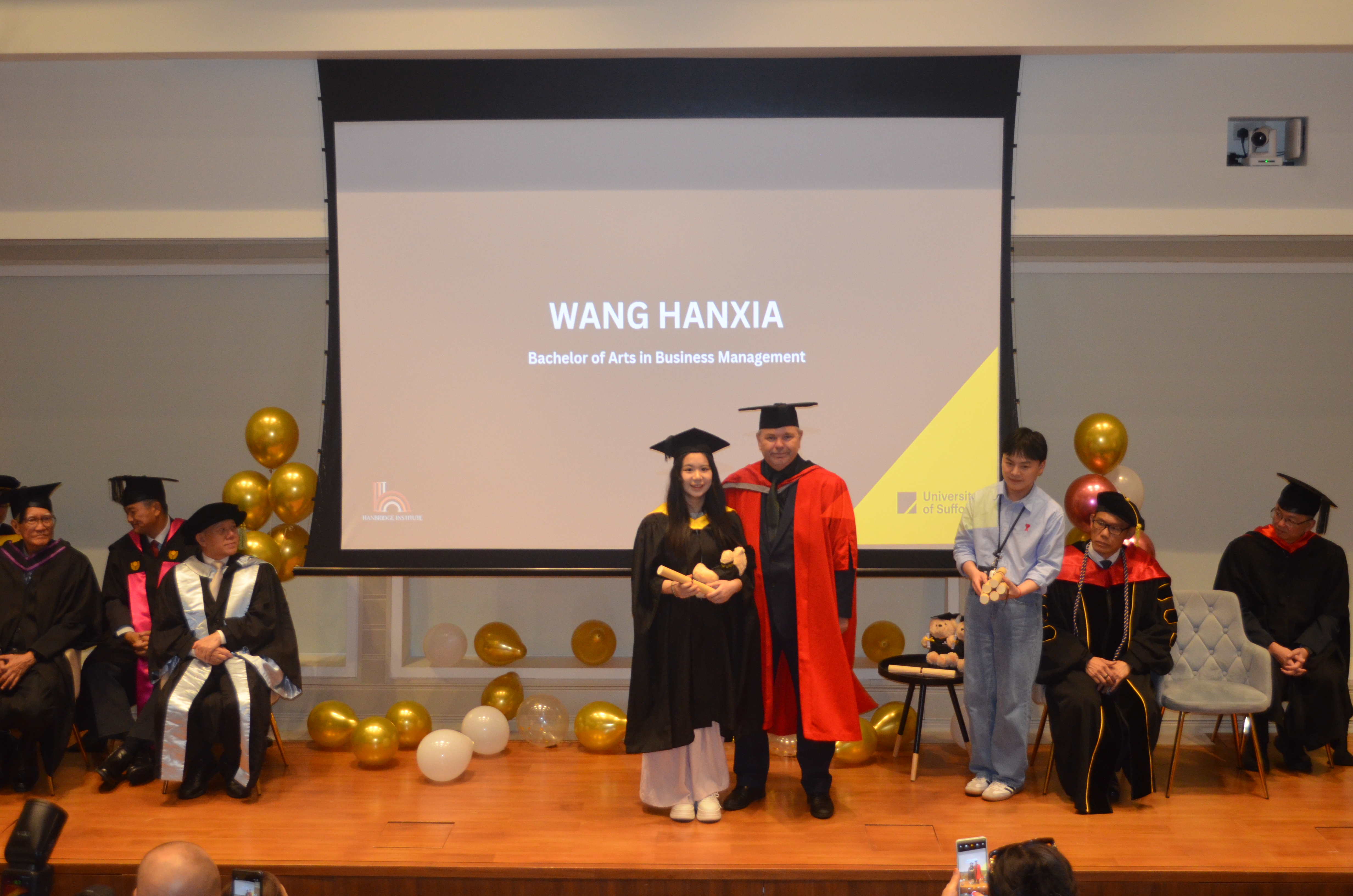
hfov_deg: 41.2
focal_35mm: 48
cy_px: 448
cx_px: 676
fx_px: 1800
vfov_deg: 28.0
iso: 1250
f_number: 4.8
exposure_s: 1/60
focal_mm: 32
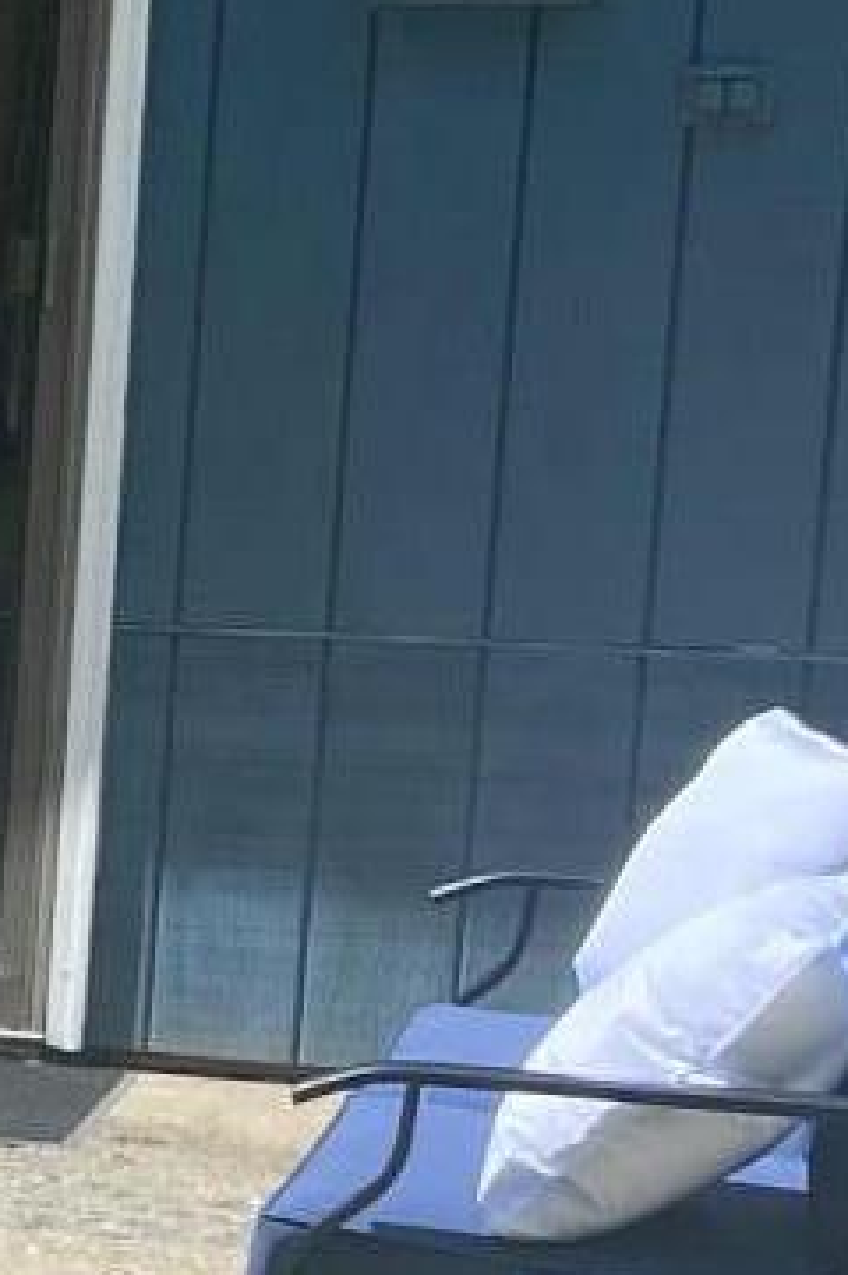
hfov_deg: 8.3
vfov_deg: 13.6
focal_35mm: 150
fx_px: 5310
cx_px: -1268
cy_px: 1088
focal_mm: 4.25
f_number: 1.8
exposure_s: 1/1678
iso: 32
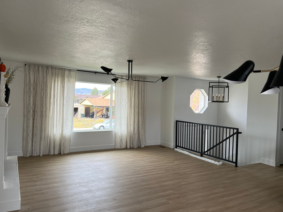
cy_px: 109
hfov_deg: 65.3
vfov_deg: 51.4
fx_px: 221
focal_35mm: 27
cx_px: 143
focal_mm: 5.7
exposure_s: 1/121
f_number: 1.5
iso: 125
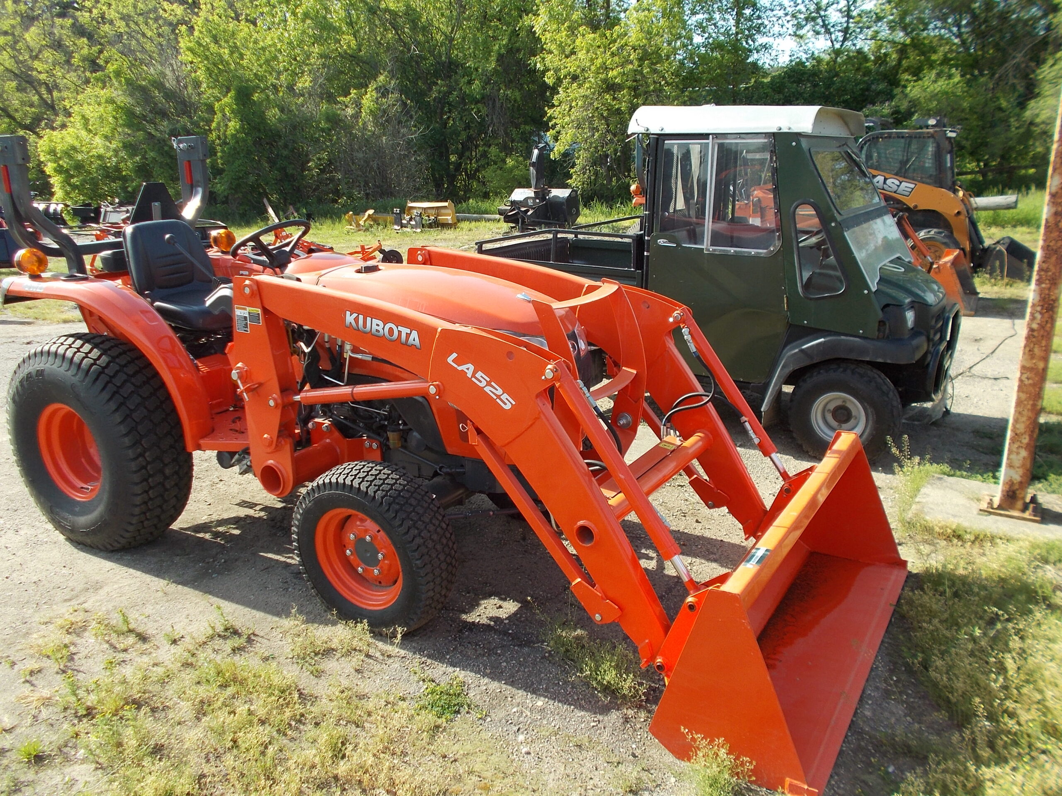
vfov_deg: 46.8
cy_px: 398
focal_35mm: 30
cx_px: 531
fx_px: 920
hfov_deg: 60.0
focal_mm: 5.3
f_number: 3.4
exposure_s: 1/250
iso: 80
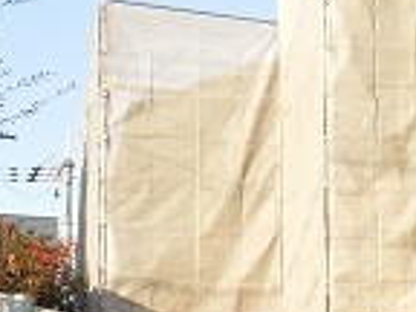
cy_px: 363
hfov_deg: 20.7
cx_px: 529
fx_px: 1046
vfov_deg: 16.4
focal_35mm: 87
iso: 100
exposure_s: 1/320
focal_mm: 4.5
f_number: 3.3
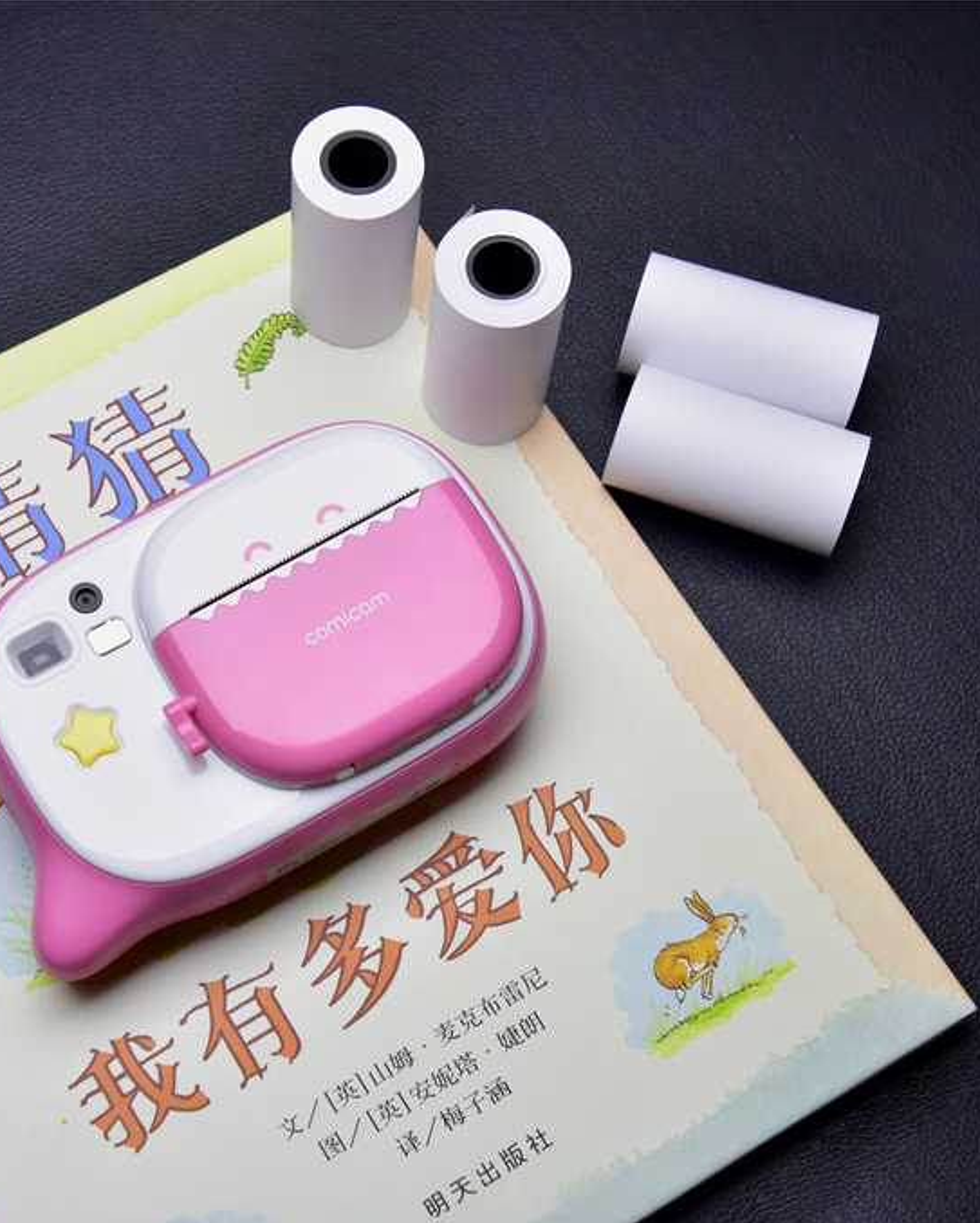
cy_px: 613
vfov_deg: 27.9
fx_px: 2464
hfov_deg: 22.5
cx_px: 383
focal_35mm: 68
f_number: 6.3
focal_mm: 32
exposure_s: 1/60
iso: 800
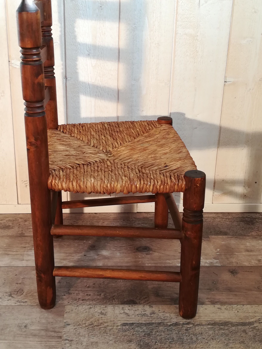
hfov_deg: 32.8
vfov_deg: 42.9
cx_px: 107
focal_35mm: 44
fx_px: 444
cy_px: 155
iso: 100
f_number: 2.2
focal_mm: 3.83
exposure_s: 1/40
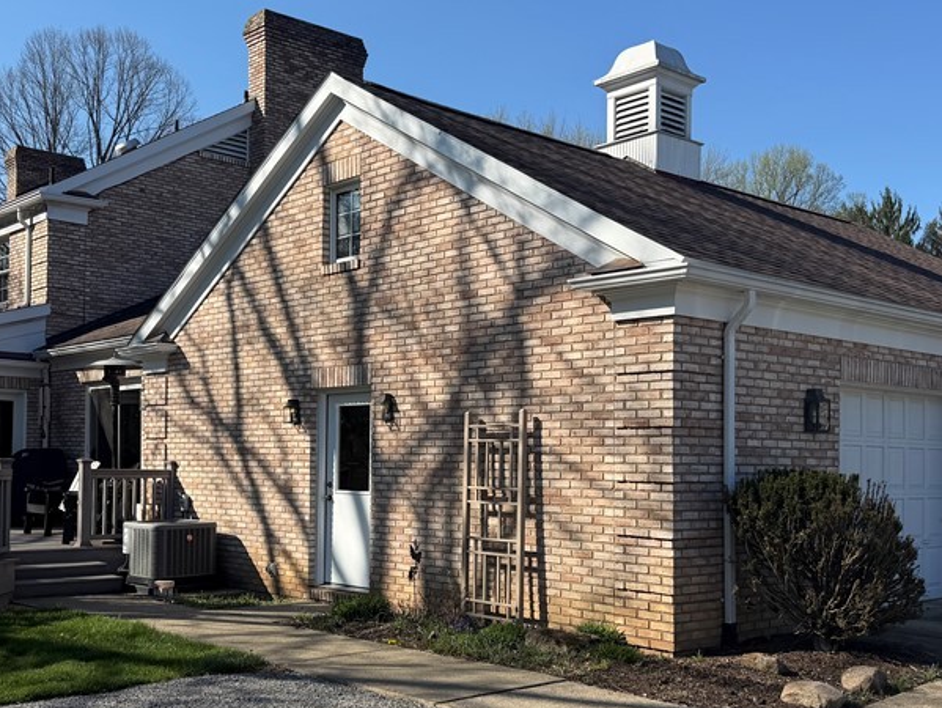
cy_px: 426
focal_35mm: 41
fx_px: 1116
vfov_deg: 35.0
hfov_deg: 45.6
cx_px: 388
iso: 80
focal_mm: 6.76
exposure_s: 1/3759
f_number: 1.78
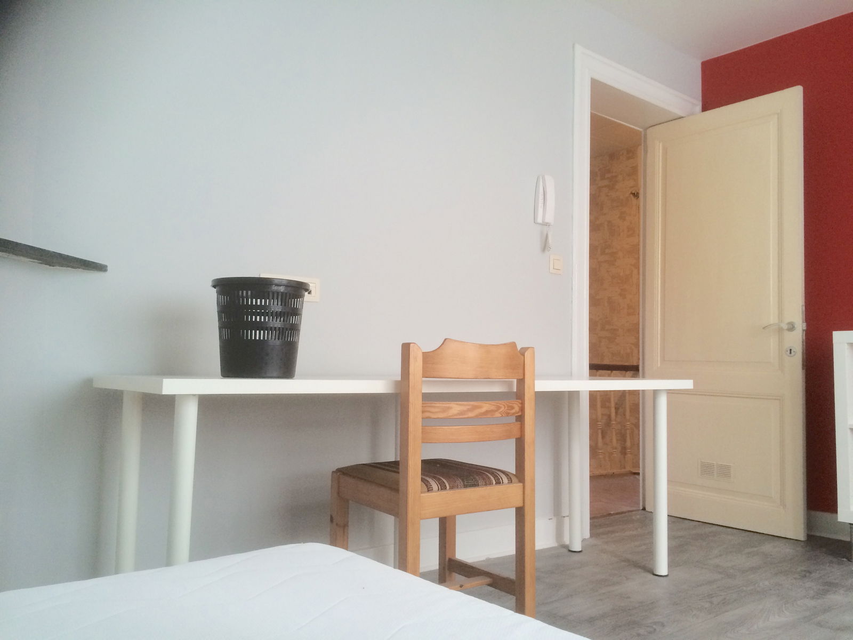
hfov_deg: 61.7
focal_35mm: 29
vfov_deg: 48.2
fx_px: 715
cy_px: 320
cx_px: 426
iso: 64
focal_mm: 4.15
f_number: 2.2
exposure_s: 1/33
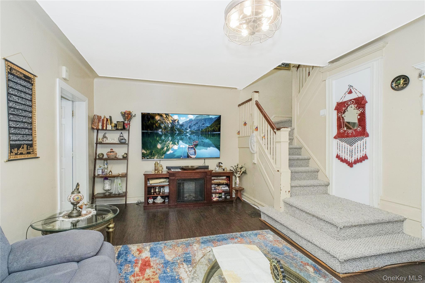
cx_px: 212
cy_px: 142
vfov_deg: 77.3
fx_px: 177
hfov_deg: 100.4
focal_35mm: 15
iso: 2000
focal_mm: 10
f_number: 8
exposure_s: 1/60
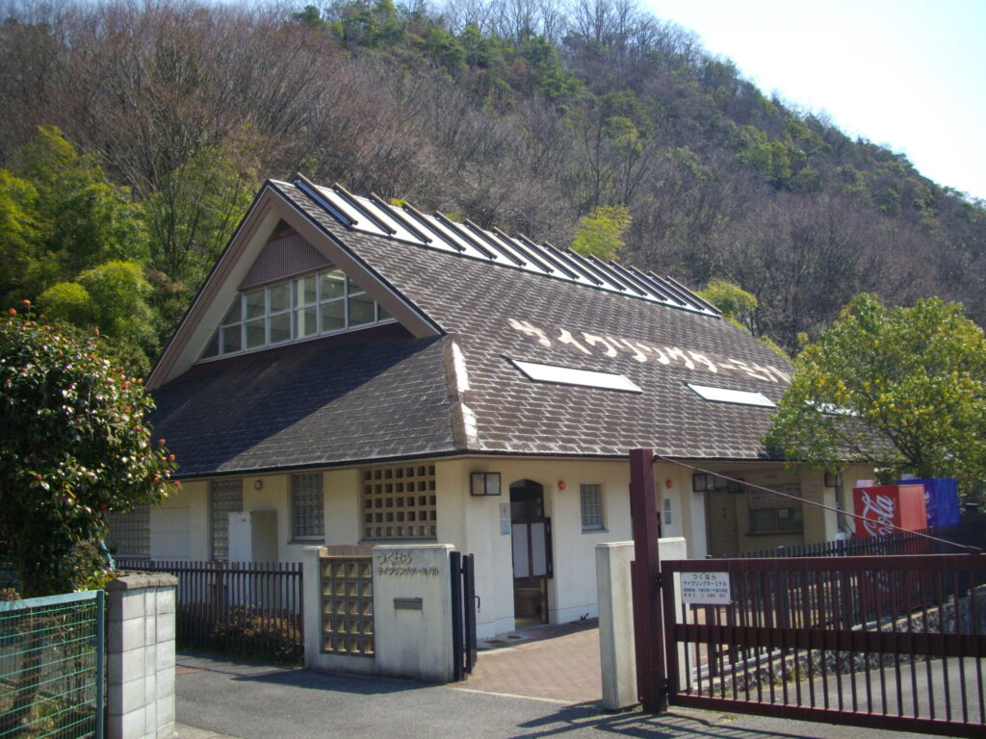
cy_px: 370
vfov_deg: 38.7
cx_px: 493
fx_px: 1054
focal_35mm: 37
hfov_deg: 50.1
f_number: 5.6
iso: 100
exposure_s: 1/250
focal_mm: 6.2
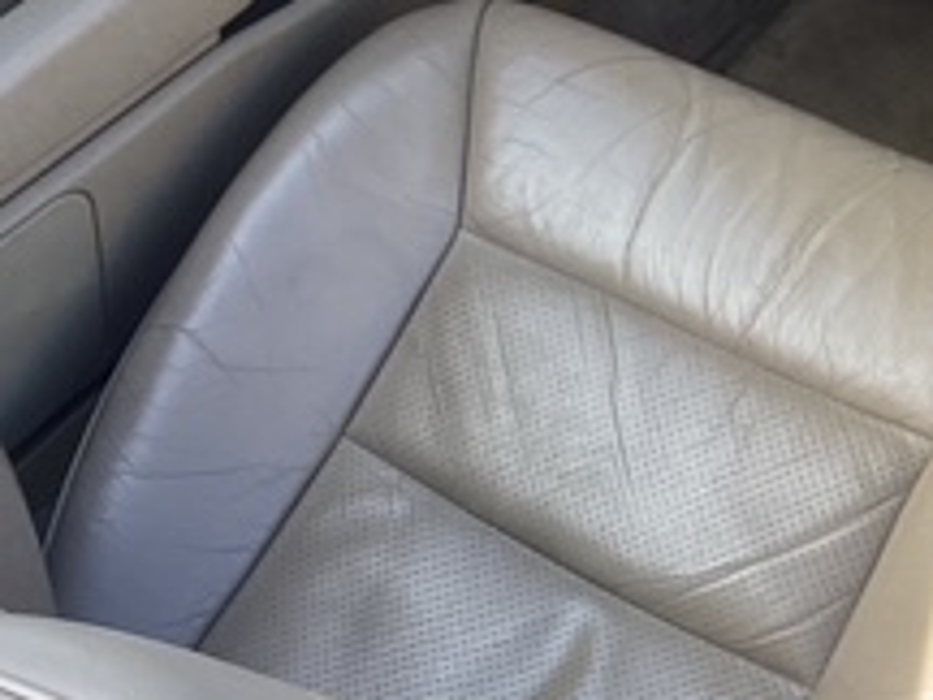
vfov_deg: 15.8
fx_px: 2480
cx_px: 825
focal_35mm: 92
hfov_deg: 20.9
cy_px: 0
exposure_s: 1/120
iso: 25
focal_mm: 3.3
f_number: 2.4
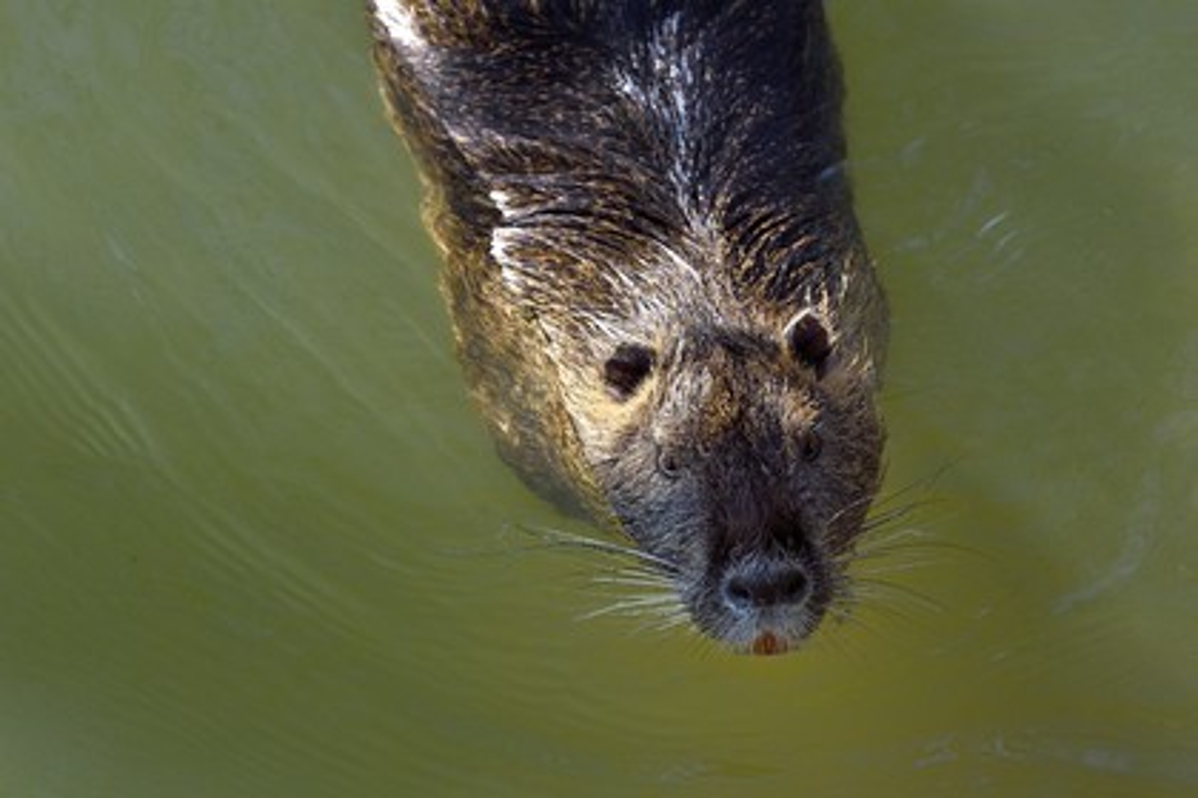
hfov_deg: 10.3
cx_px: 599
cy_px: 399
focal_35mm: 200
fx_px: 6655
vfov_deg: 6.9
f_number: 6.3
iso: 200
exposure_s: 1/320
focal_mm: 200
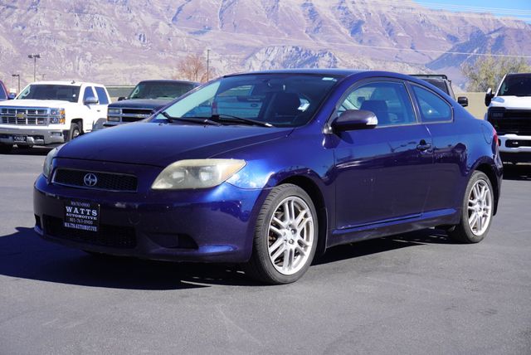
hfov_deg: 34.2
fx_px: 864
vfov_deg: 23.2
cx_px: 266
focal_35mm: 58
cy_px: 178
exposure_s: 1/100
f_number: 10
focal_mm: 39
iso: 100
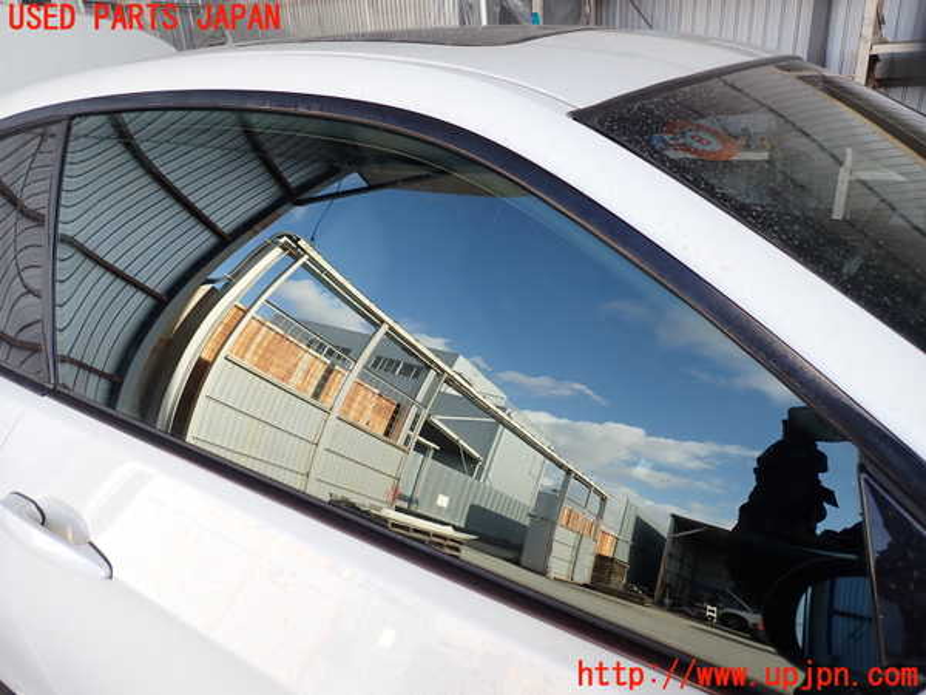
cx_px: 463
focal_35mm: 25
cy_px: 348
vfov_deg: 54.9
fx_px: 669
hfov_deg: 69.4
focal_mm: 4.5
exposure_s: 1/200
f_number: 2.8
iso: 100
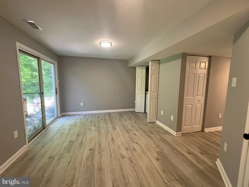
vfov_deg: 89.9
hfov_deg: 106.2
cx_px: 124
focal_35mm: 13
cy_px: 94
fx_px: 94
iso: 250
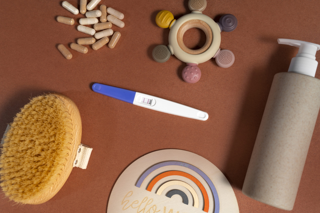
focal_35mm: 35
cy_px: 106
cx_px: 160
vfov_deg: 37.9
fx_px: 311
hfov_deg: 54.4
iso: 125
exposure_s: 1/100
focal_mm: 35
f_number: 5
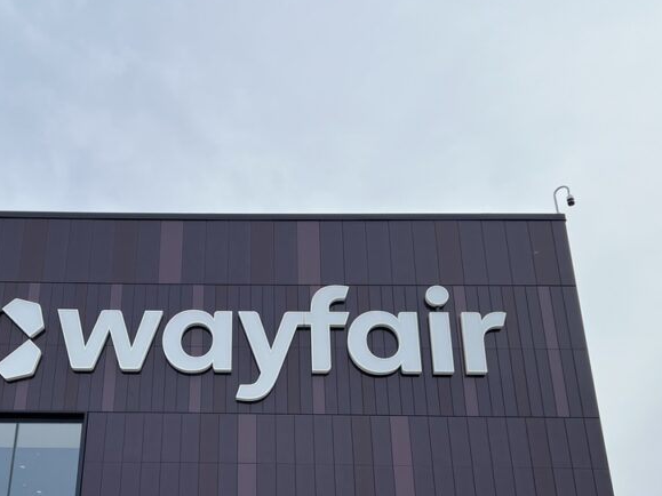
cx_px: 215
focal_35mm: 46
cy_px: 369
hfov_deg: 40.7
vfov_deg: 31.0
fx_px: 880
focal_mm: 5.7
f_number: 1.5
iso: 50
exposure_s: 1/4831
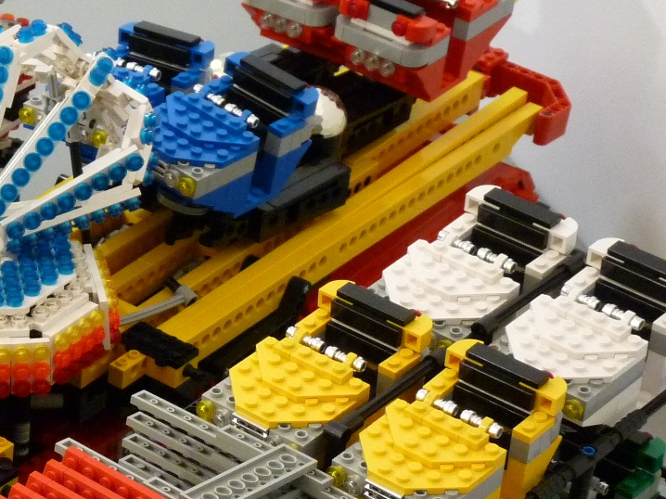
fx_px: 2981
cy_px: 585
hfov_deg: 12.4
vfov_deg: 9.5
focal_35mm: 155
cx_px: -134
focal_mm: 10.8
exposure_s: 1/40
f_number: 3.2
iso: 400
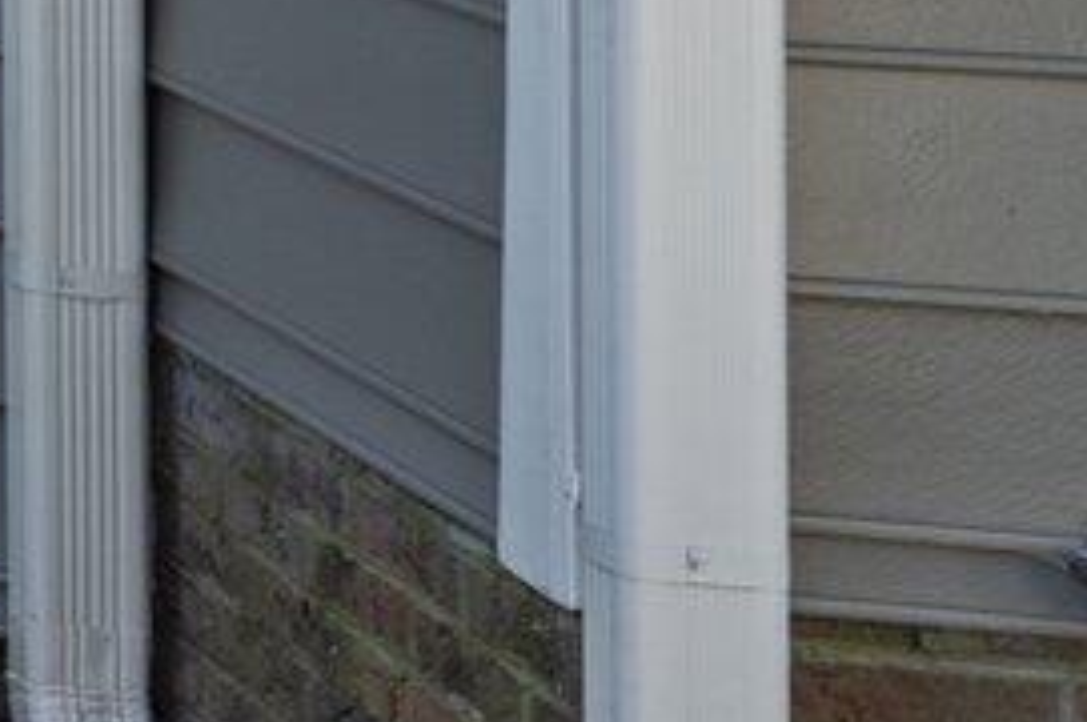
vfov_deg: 10.5
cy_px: -632
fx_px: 3649
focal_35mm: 121
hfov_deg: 9.6
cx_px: -2691
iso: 125
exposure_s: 1/60
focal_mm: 16
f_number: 4
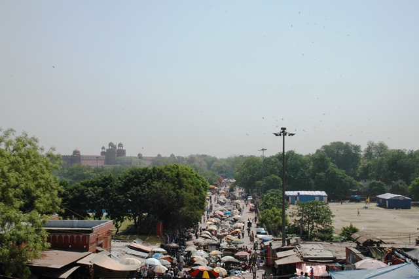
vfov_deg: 25.7
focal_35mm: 52
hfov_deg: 37.9
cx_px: 210
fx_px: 611
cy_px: 140
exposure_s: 1/500
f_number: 11
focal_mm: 35
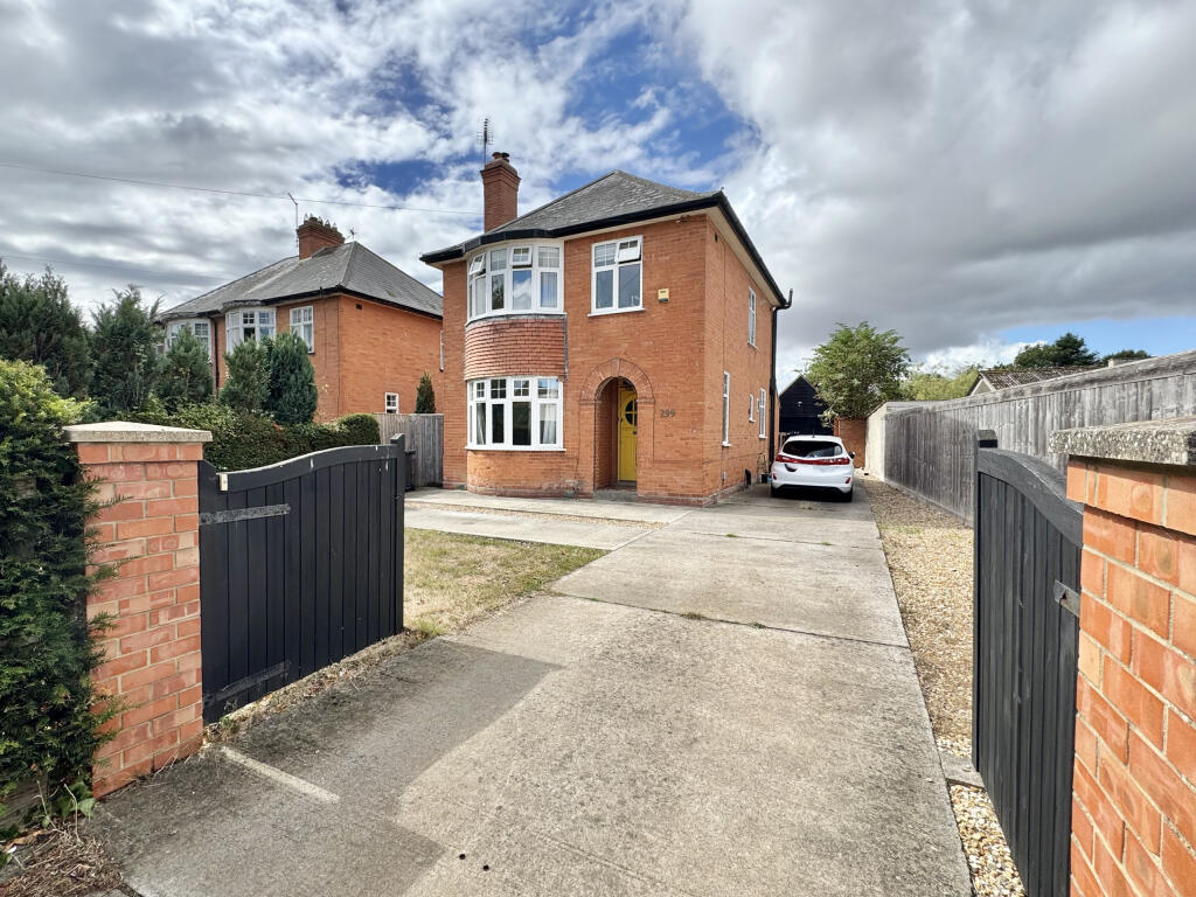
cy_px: 448
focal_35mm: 14
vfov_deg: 85.7
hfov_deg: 102.1
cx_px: 598
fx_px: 484
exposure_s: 1/1256
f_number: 2.2
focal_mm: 2.22
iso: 50
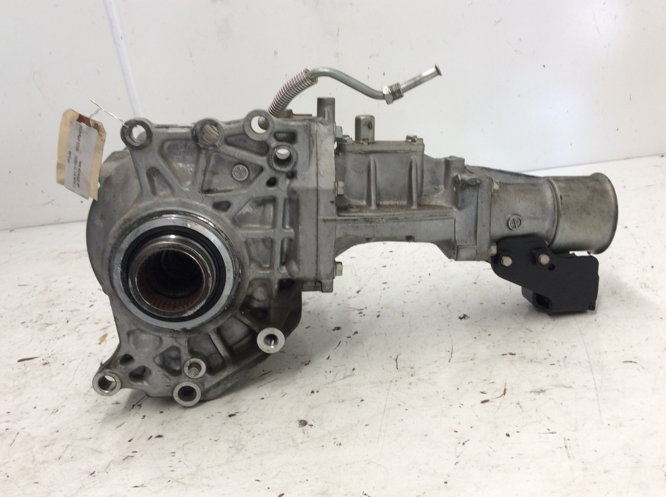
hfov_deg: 56.9
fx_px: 615
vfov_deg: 44.1
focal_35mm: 32
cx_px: 333
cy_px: 248
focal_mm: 3.3
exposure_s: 1/40
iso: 32
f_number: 2.4
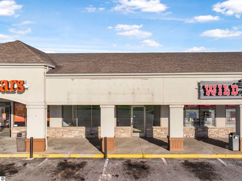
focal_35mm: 24
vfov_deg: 56.7
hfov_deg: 71.6
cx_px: 121
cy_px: 90
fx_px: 168
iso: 200
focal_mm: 12.29
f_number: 4.5
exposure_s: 1/120
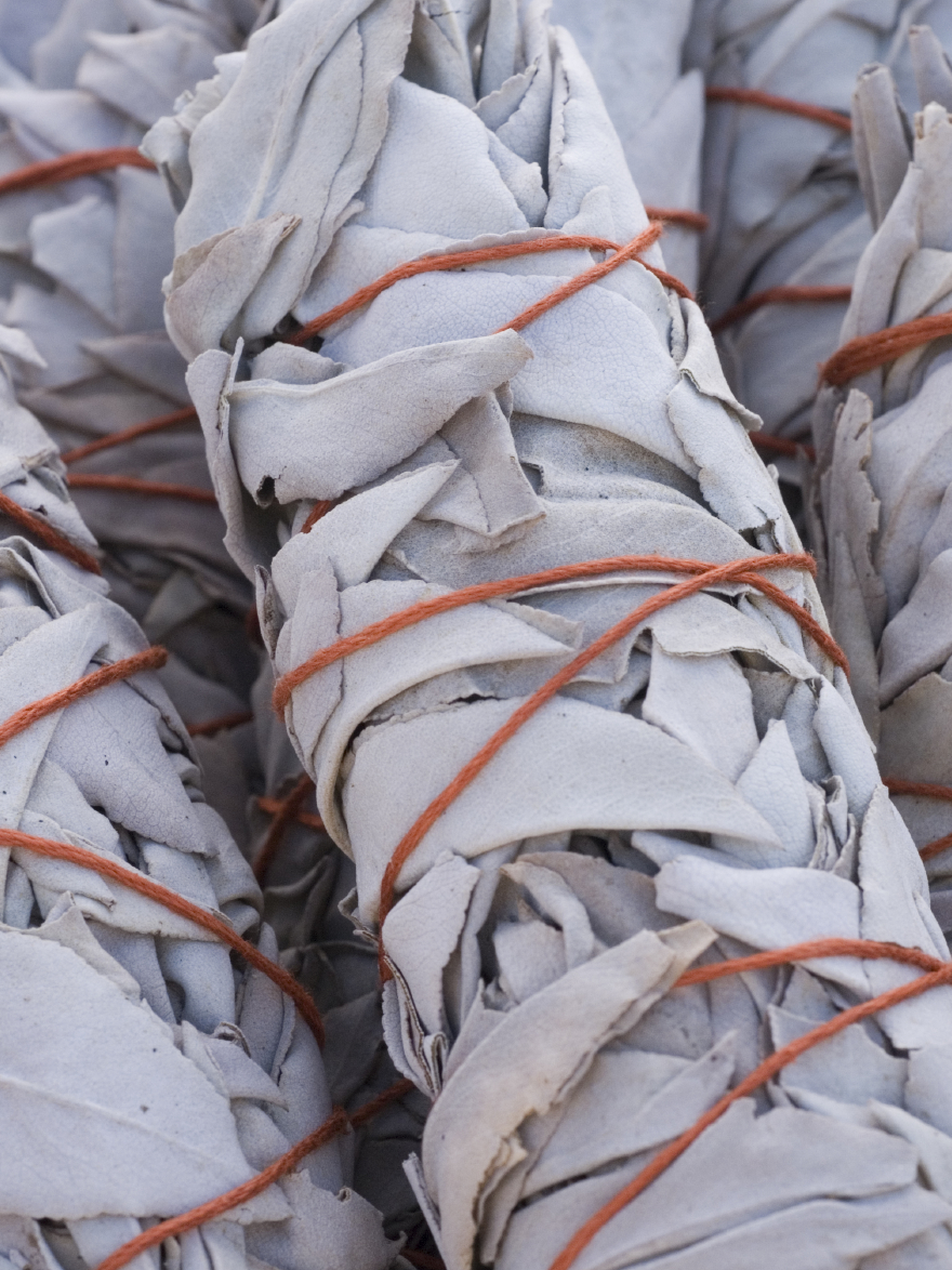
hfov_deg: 11.8
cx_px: 599
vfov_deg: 15.8
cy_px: 639
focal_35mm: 125
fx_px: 4585
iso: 200
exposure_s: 1/125
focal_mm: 60
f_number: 9.5
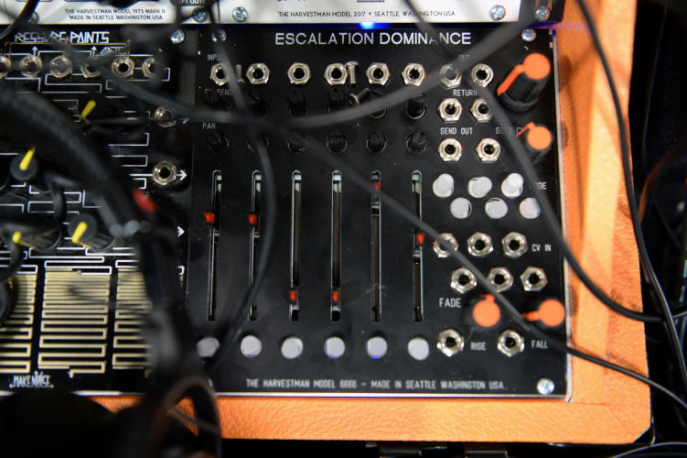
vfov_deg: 37.8
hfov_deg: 54.5
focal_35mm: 35
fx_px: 668
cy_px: 229
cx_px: 344
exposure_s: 1/25
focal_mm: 35
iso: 800
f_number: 2.8
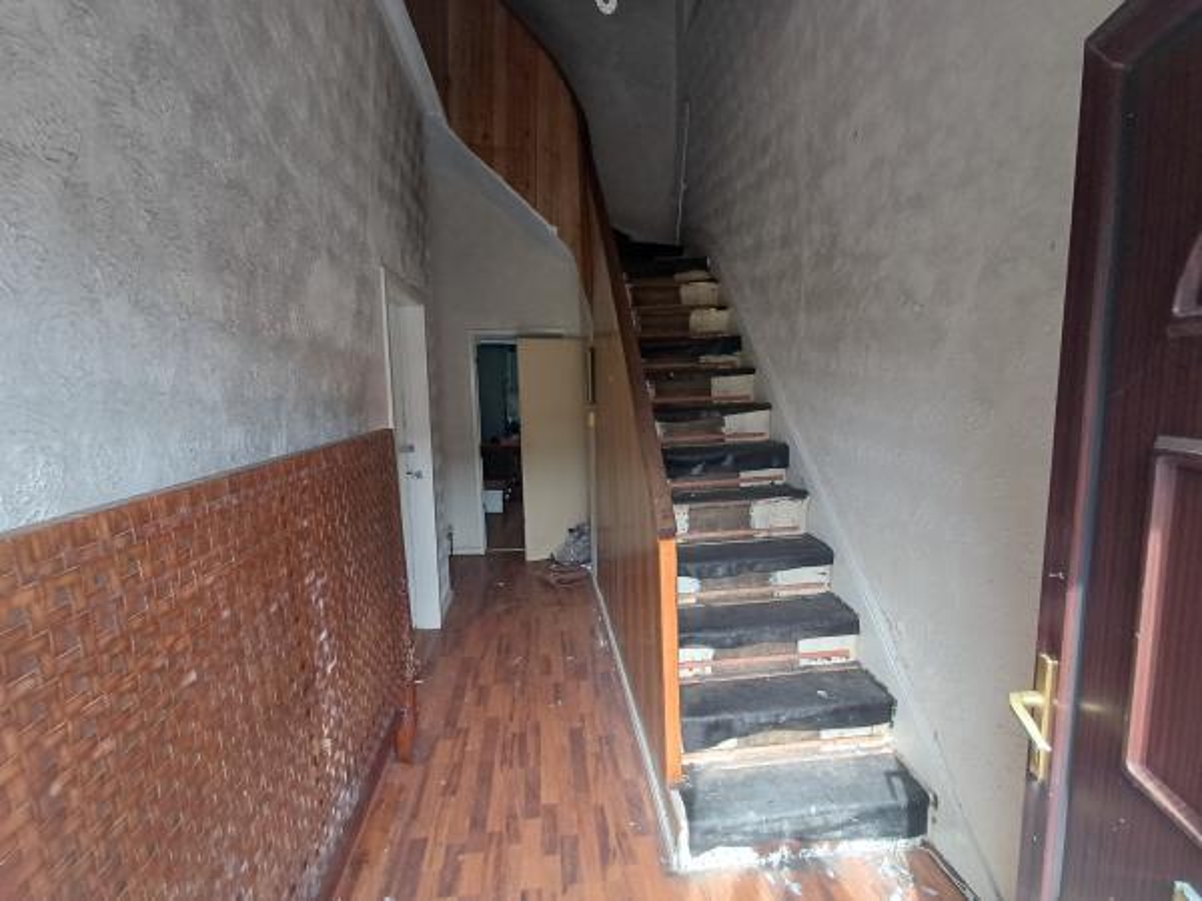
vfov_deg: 78.1
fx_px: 556
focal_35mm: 16
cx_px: 601
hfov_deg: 94.5
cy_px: 450
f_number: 2.2
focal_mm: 1.64
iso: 80
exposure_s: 1/50
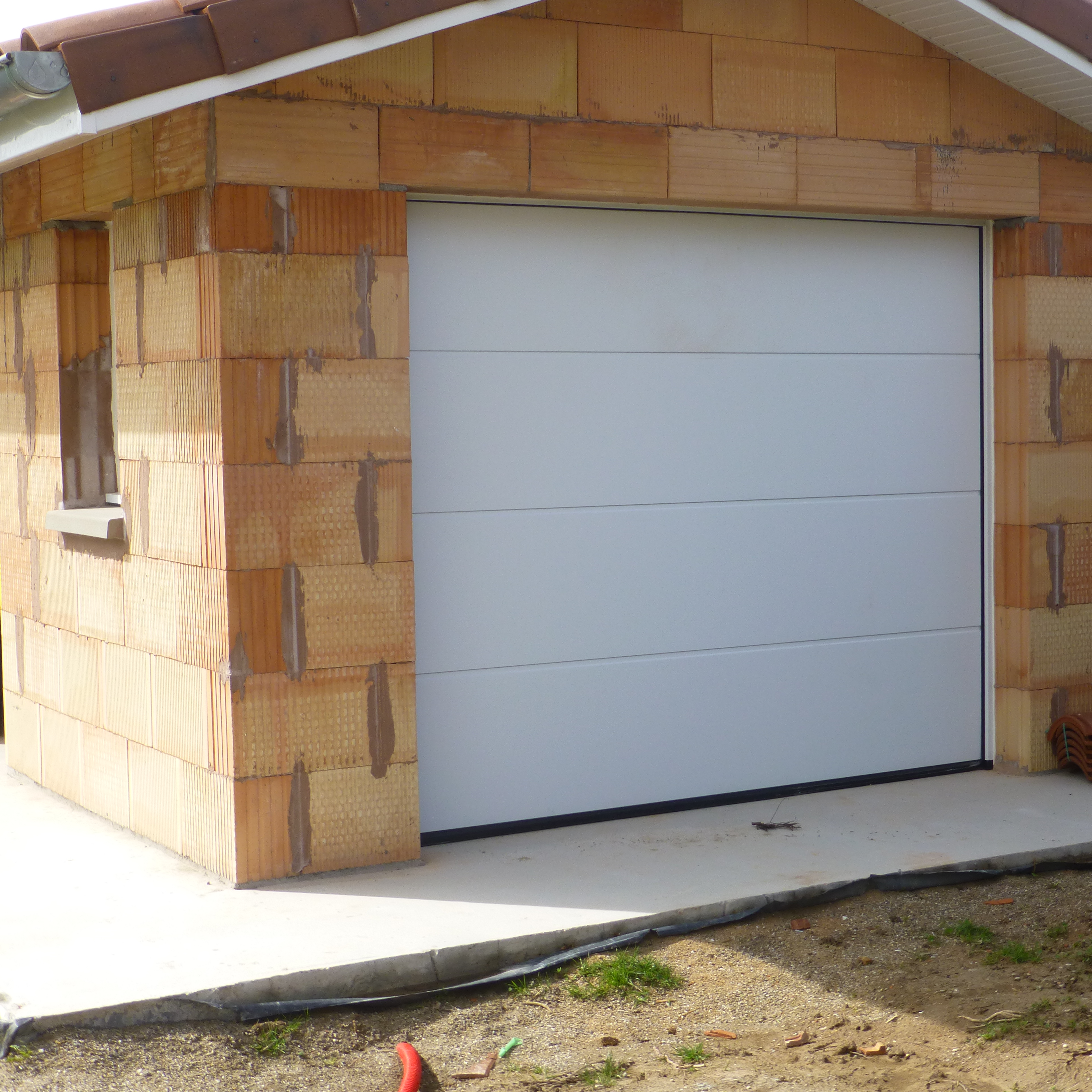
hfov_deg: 29.9
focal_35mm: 57
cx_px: 699
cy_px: 534
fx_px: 2034
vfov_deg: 30.0
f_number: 4.2
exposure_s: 1/500
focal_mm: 8.5
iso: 100
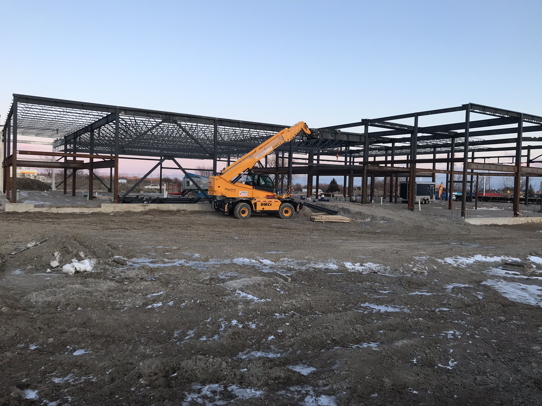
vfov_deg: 49.7
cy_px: 203
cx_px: 271
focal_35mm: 28
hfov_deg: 63.4
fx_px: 438
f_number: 1.8
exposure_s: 1/120
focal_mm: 3.99
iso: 25
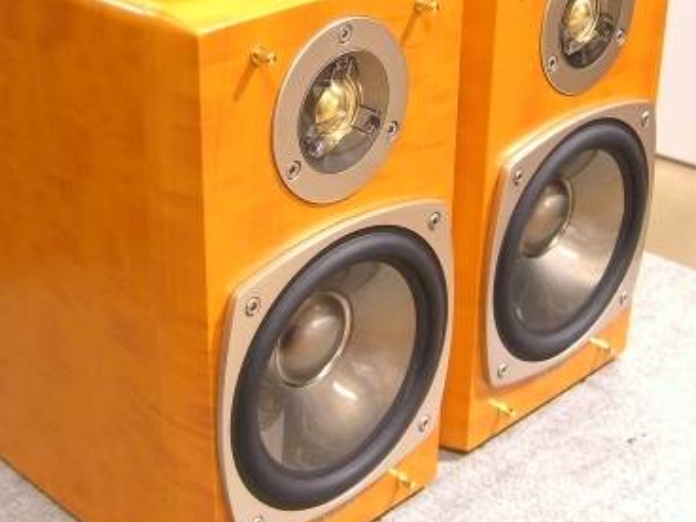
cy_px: 210
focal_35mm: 66
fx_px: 1327
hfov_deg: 29.3
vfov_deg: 22.2
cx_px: 286
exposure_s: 1/13
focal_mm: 7.9
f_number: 2.8
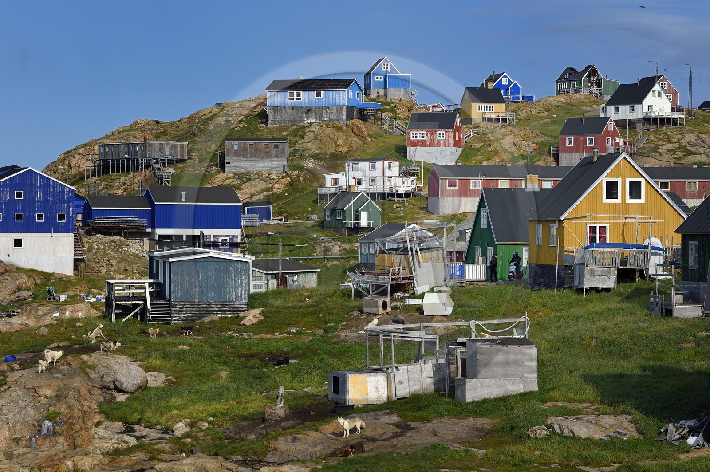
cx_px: 355
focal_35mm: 110
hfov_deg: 18.6
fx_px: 2168
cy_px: 236
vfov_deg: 12.4
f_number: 10
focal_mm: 110
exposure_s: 1/400
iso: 200
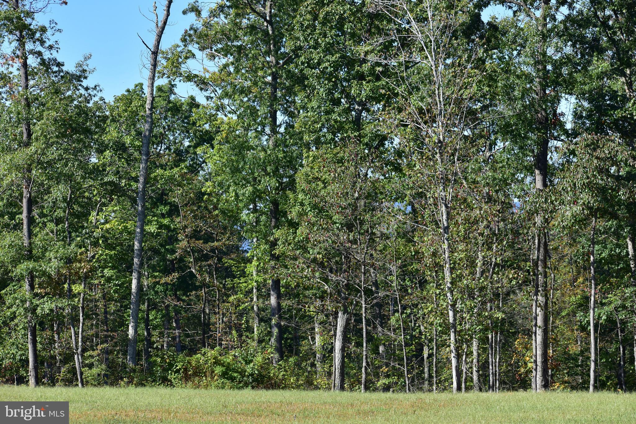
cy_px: 212
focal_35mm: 105
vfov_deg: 13.0
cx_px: 318
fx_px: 1855
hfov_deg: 19.5
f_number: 6.3
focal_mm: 70
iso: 280
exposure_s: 1/800
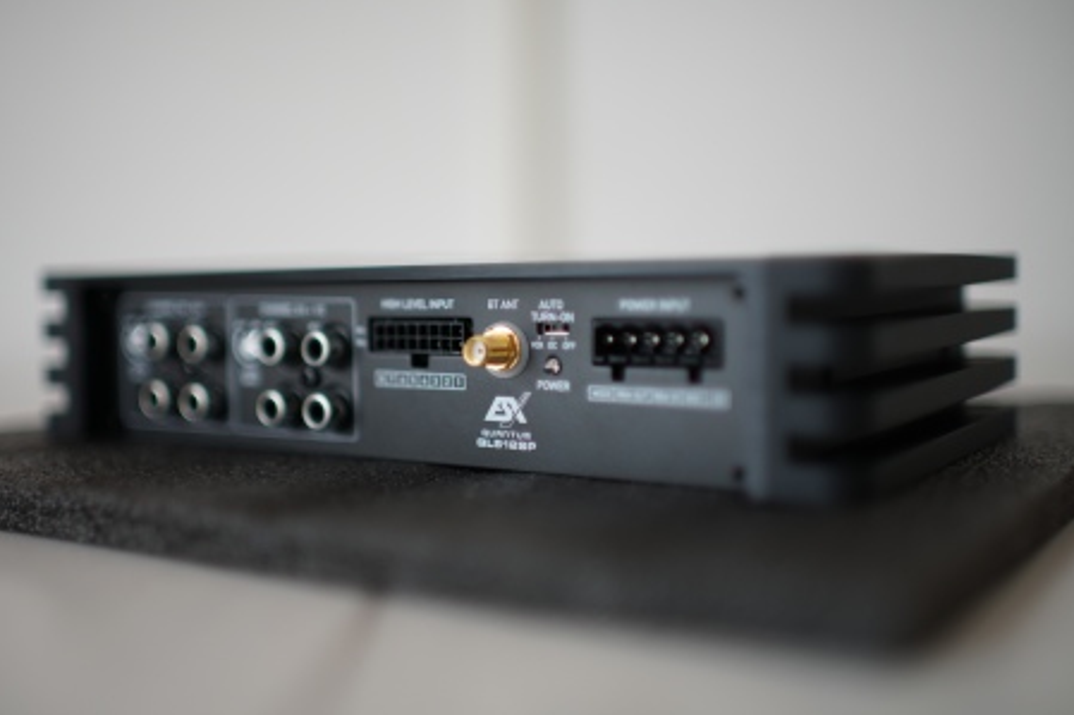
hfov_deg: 49.5
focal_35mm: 39
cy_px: 329
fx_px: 1163
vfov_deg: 34.2
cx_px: 502
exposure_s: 1/125
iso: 160
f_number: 1.4
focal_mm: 35
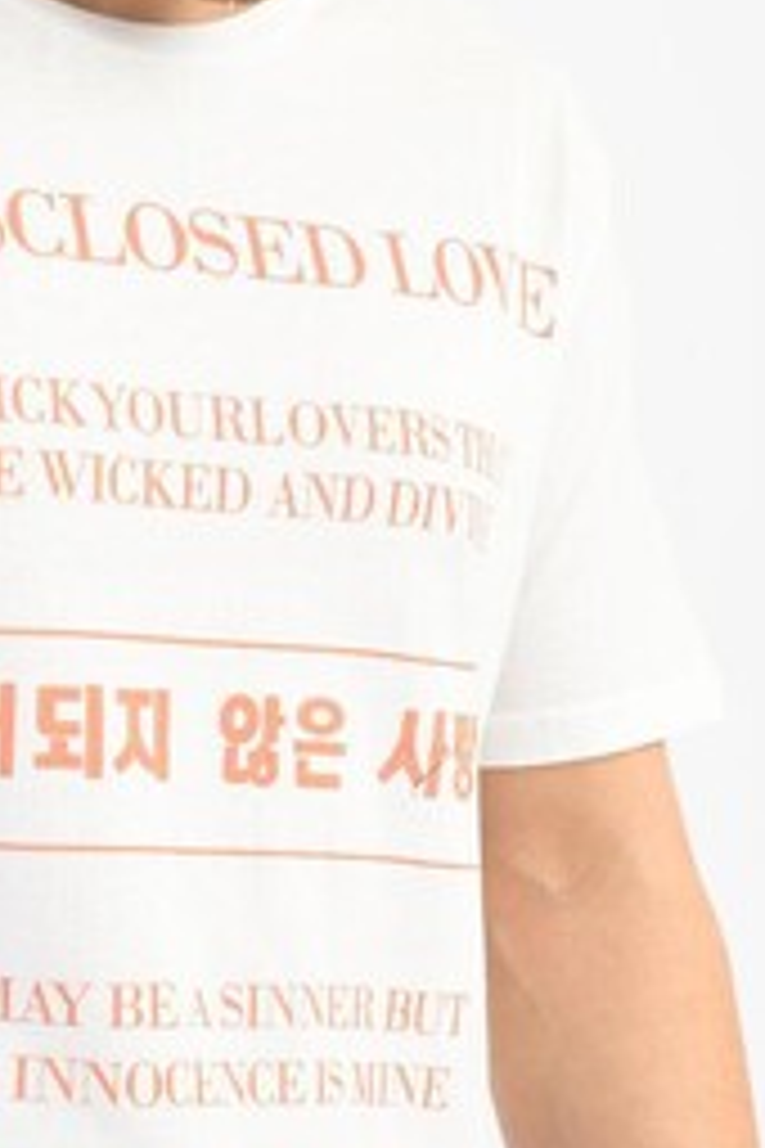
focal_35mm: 182
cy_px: 608
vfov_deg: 11.3
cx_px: 76
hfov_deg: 7.5
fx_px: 5801
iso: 100
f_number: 7.1
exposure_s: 1/160
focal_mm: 62
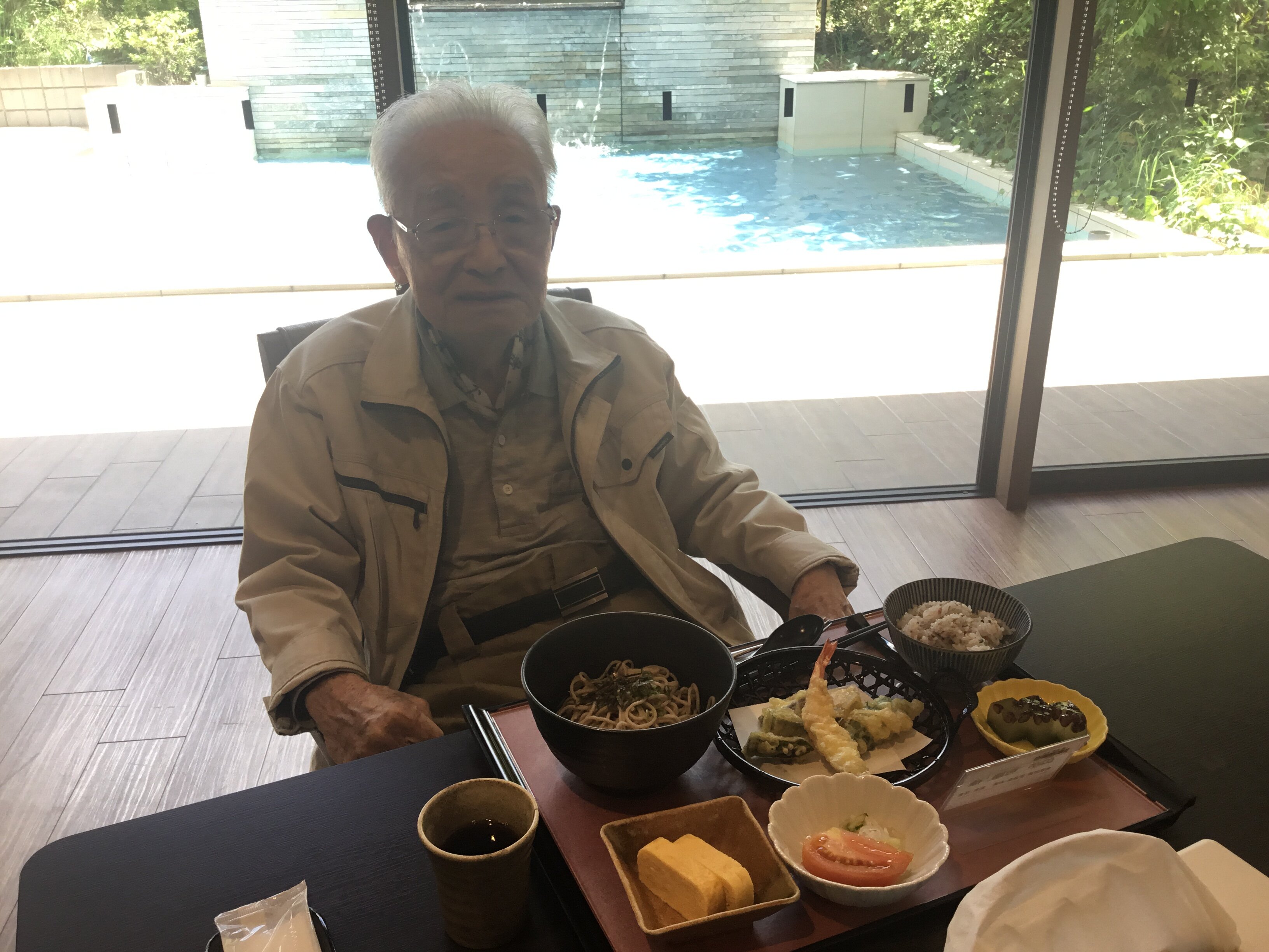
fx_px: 1136
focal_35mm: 31
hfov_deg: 58.4
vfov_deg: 45.4
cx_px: 634
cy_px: 476
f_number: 2.4
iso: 32
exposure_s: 1/120
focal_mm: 3.3
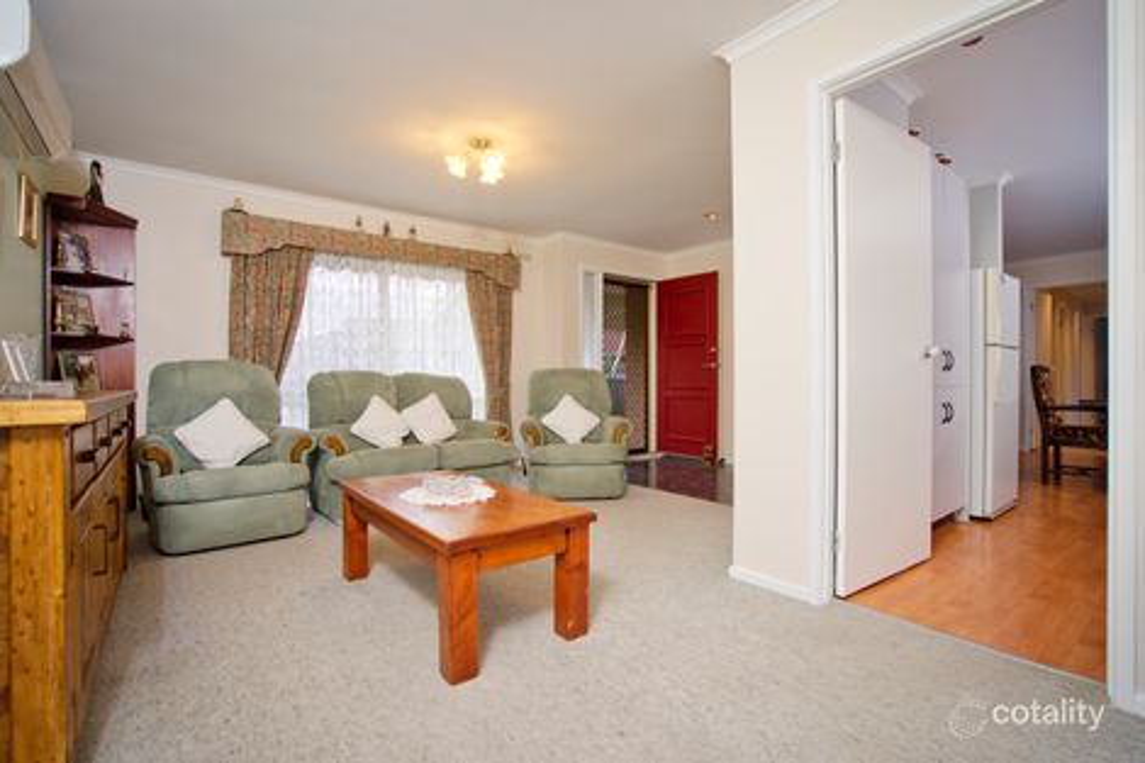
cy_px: 382
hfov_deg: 96.8
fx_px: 509
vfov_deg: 73.7
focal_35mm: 16
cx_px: 572
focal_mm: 16
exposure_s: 1/40
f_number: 4
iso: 100
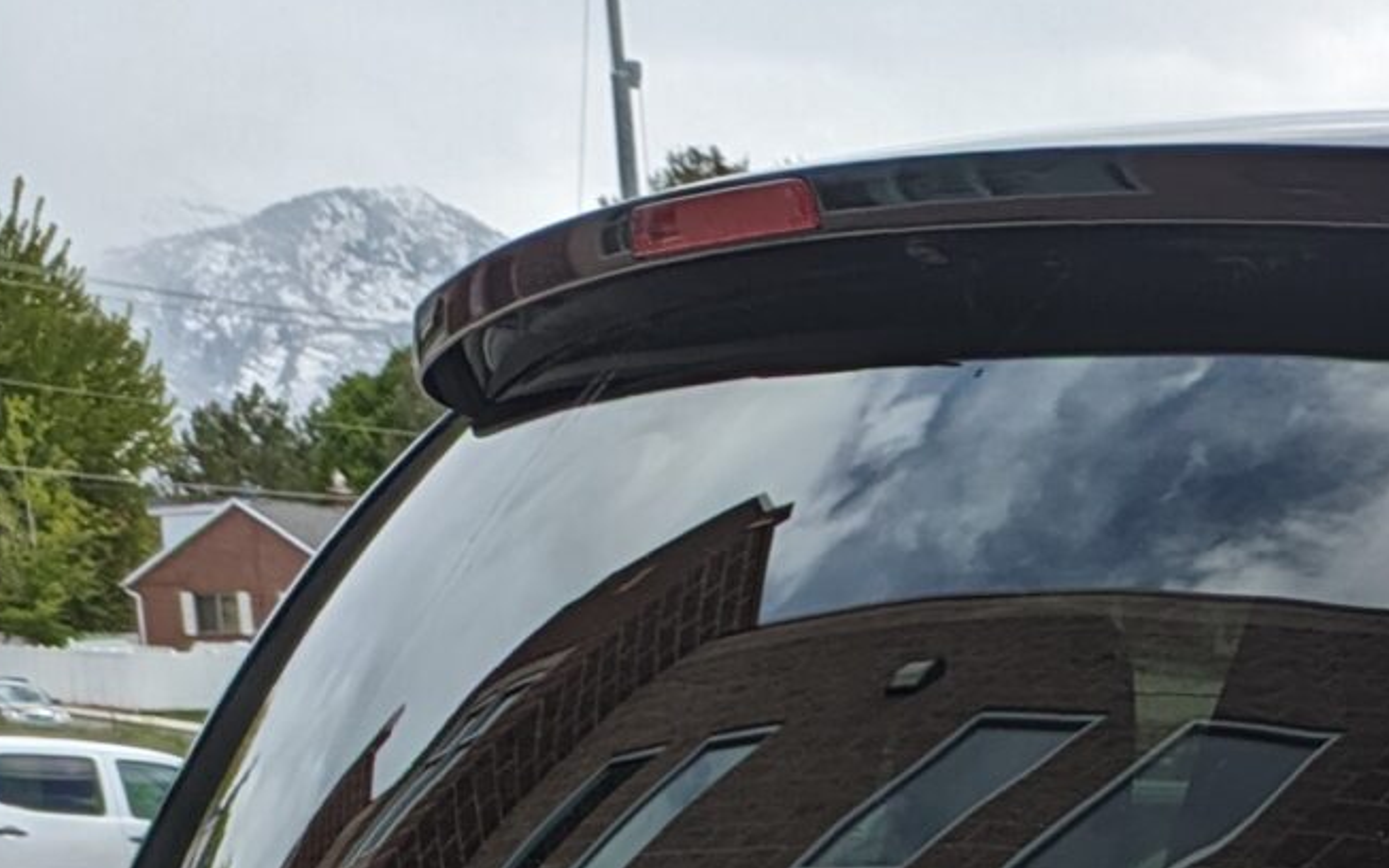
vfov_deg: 11.1
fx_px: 3937
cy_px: 1864
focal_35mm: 104
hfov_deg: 17.1
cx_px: 2350
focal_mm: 5.43
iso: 41
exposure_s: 1/1919
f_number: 1.89
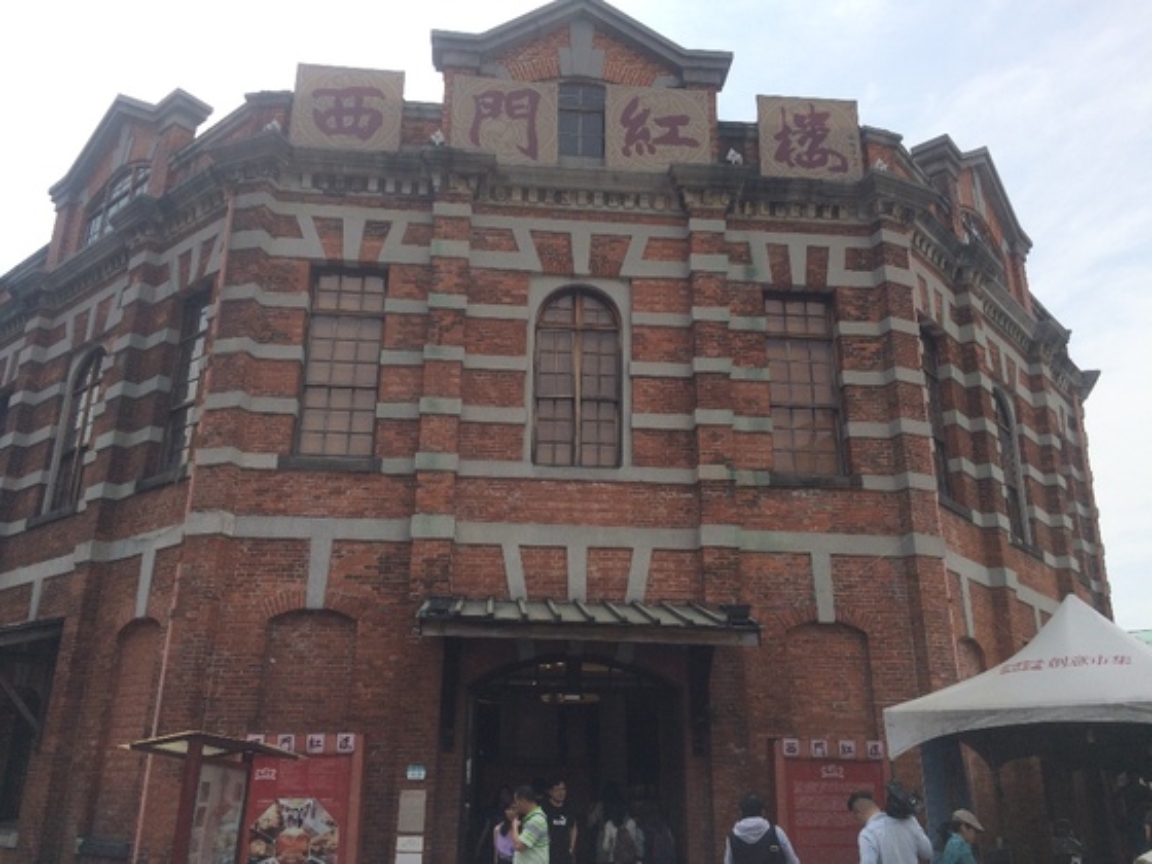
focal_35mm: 29
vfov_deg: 48.2
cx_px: 576
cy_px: 432
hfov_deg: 61.7
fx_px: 965
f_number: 2.2
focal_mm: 4.15
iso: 32
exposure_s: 1/1953
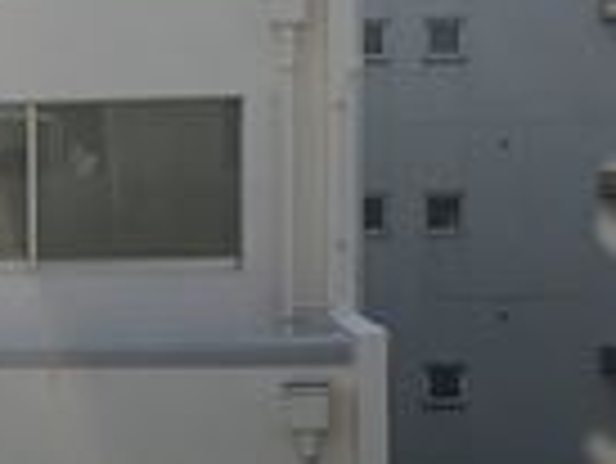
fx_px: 2333
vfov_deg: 11.3
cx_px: -247
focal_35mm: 131
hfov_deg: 14.3
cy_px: 306
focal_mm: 3.99
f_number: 1.8
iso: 20
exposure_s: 1/1656
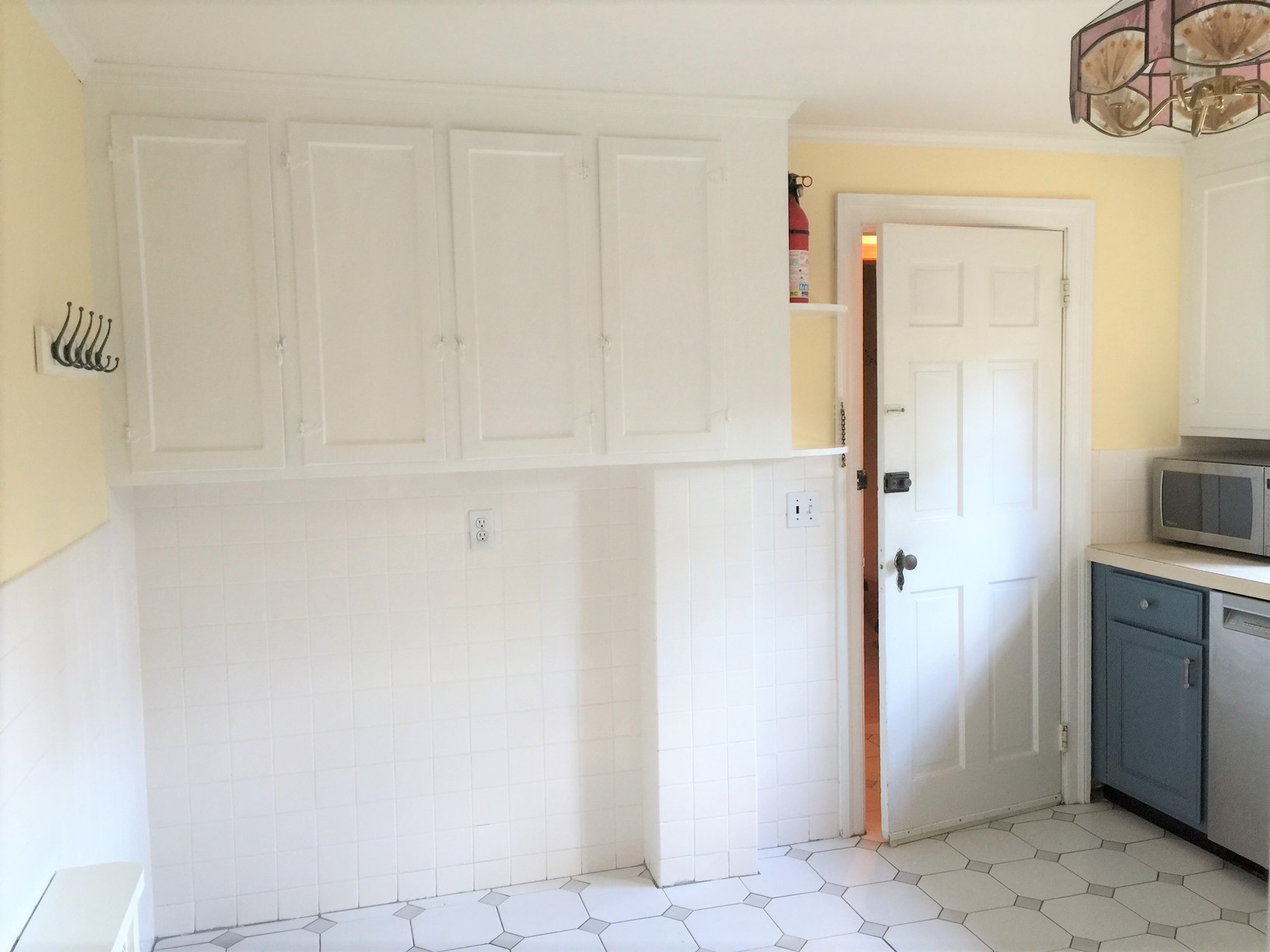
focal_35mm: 29
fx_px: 1064
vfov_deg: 48.2
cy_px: 476
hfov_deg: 61.7
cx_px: 635
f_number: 2.2
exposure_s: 1/15
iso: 50
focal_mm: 4.15
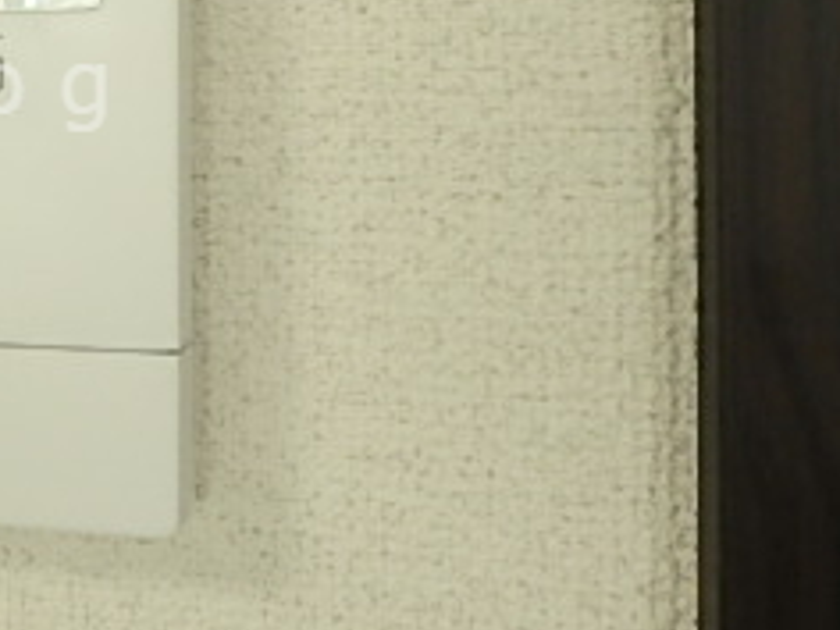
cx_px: -117
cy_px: 89
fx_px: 1383
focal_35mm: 57
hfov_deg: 29.8
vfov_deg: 25.0
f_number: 3.5
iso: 200
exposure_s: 1/40
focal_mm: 3.7
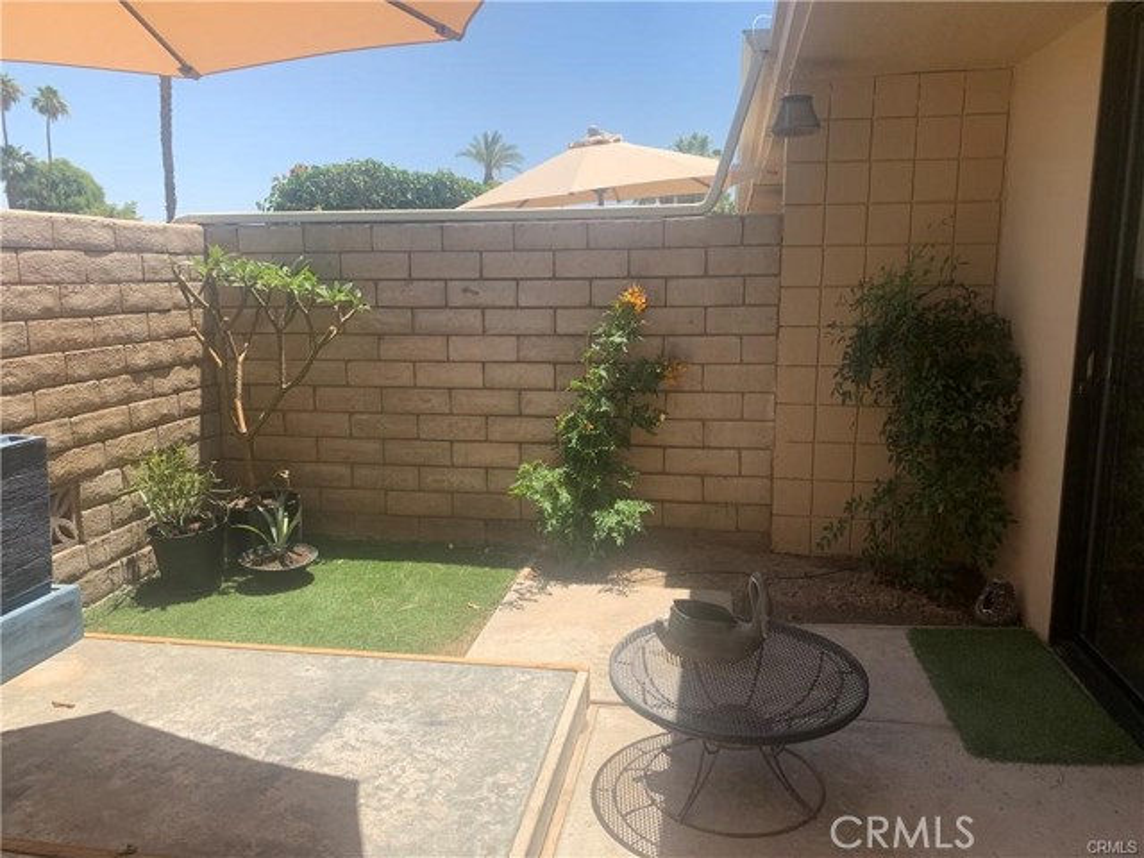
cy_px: 429
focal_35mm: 26
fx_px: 859
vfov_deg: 53.1
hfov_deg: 67.3
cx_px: 572
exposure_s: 1/1661
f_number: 1.8
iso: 25
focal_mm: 4.25
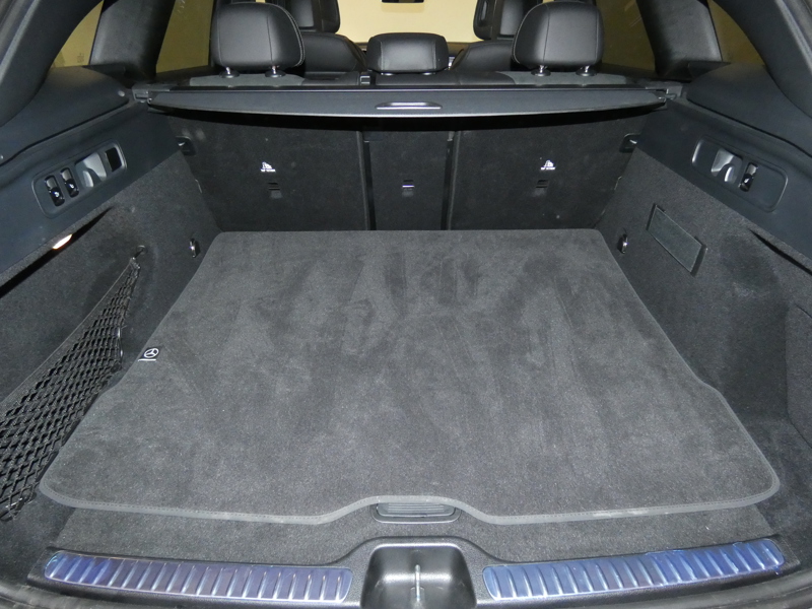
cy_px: 304
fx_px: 469
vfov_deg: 66.0
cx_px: 406
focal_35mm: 20
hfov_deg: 81.7
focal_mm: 3.6
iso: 800
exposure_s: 1/60
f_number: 2.8
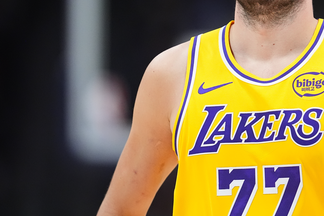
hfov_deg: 3.3
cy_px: 51
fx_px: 5706
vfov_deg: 2.2
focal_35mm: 634
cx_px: 255
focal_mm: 400
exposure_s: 1/2000
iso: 6400
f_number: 3.2
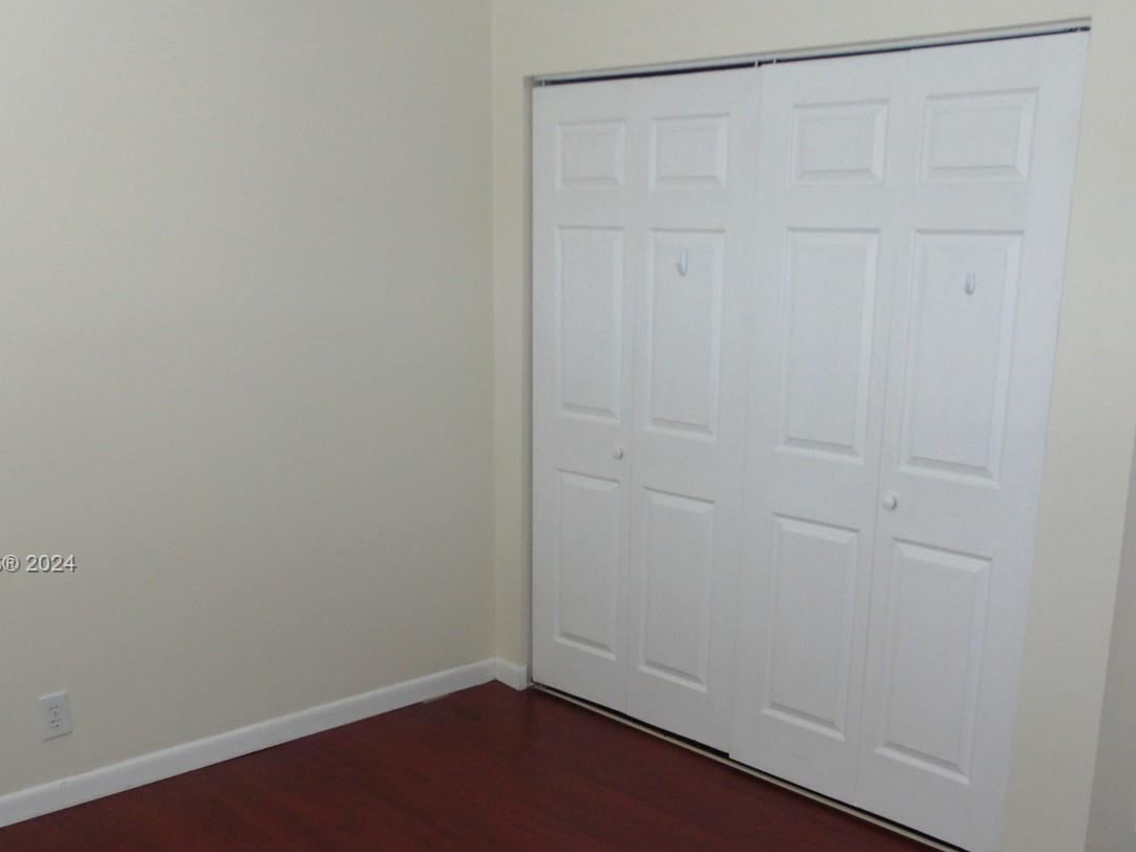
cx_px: 580
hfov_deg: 50.1
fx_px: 1214
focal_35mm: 37
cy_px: 565
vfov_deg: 38.3
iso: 160
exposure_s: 1/30
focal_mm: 4.5
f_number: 3
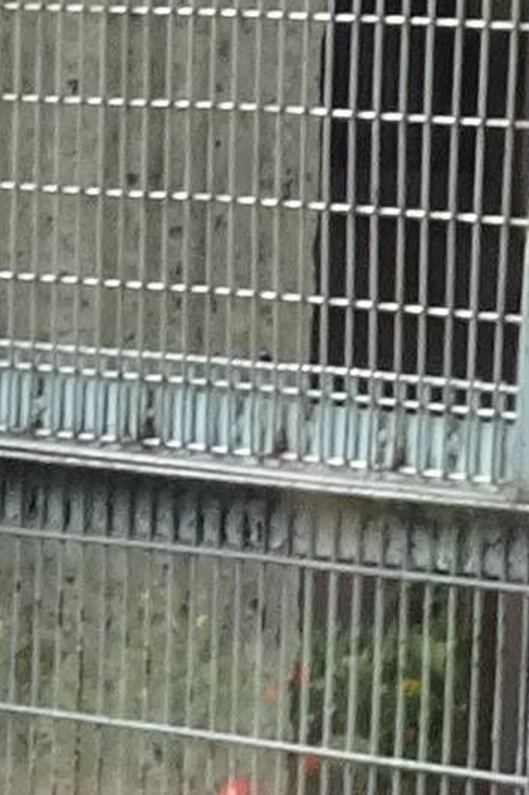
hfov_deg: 3.4
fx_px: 8645
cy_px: 1311
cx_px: 1587
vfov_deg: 5.2
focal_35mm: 392
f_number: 4
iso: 100
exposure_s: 1/50
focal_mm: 7
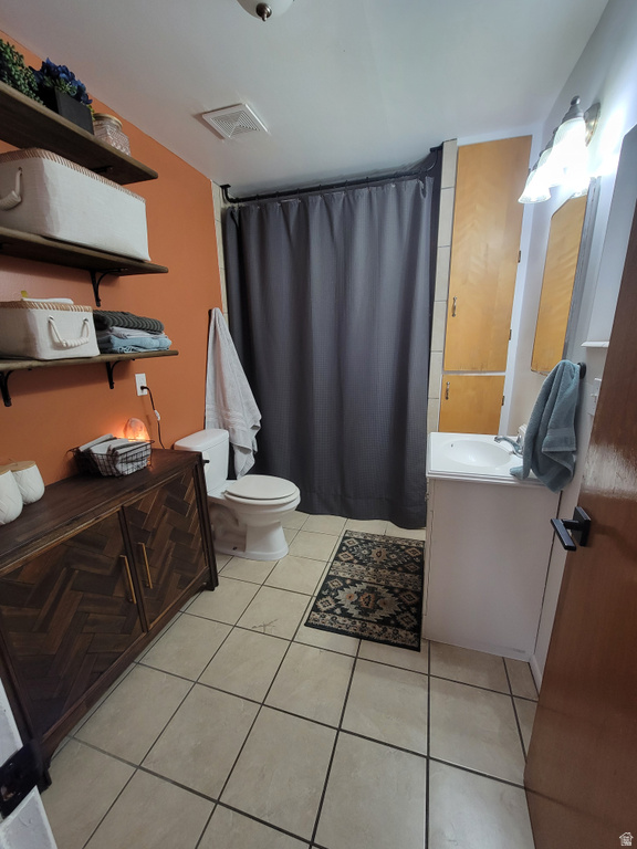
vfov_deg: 106.2
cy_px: 424
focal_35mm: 13
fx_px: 319
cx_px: 318
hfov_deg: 89.9
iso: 250
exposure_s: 1/60
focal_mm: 2.2
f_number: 2.2
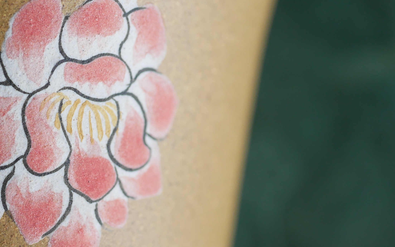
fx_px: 2293
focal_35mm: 213
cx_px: 37
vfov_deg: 6.2
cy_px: 182
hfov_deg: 9.8
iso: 200
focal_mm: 45
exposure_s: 1/125
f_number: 2.8
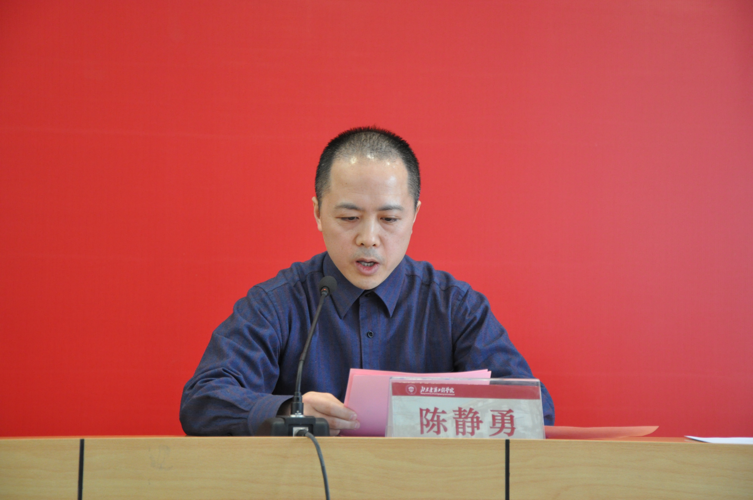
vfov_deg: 13.8
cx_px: 376
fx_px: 2068
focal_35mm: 99
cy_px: 250
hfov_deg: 20.6
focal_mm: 66
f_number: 5.3
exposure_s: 1/50
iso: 1250
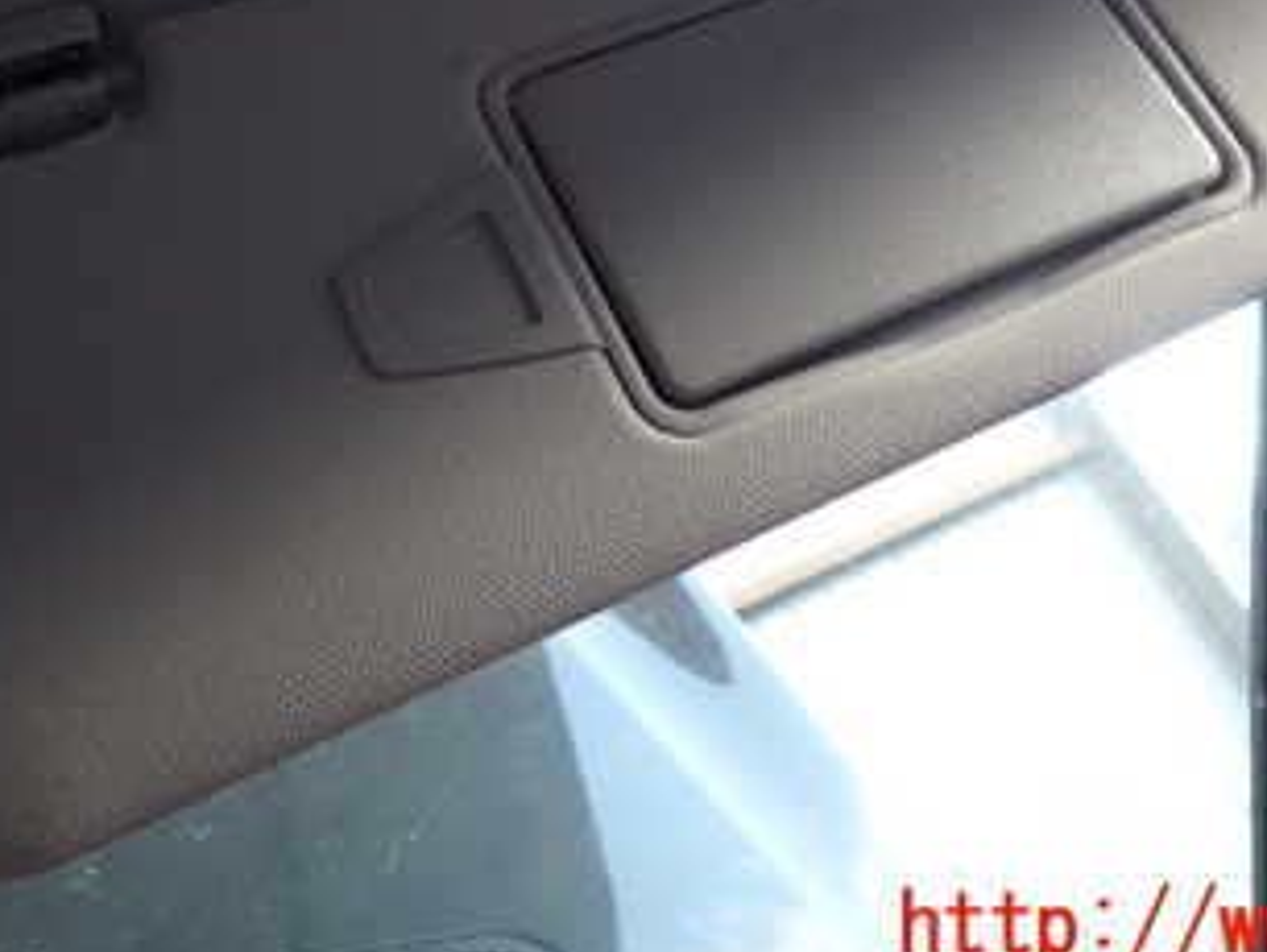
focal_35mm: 49
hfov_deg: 38.9
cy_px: 50
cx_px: 592
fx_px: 1795
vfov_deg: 28.3
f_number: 2
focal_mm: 4.5
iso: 200
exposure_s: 1/60
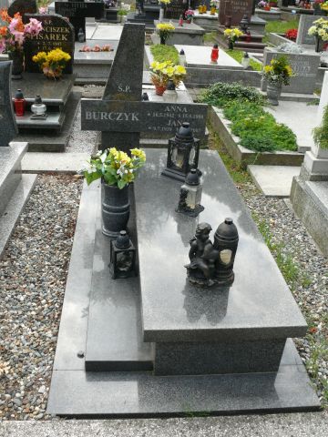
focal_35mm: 35
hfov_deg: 40.7
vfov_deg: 52.6
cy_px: 218
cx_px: 164
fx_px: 442
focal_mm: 7.4
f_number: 4.5
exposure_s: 1/200
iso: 100
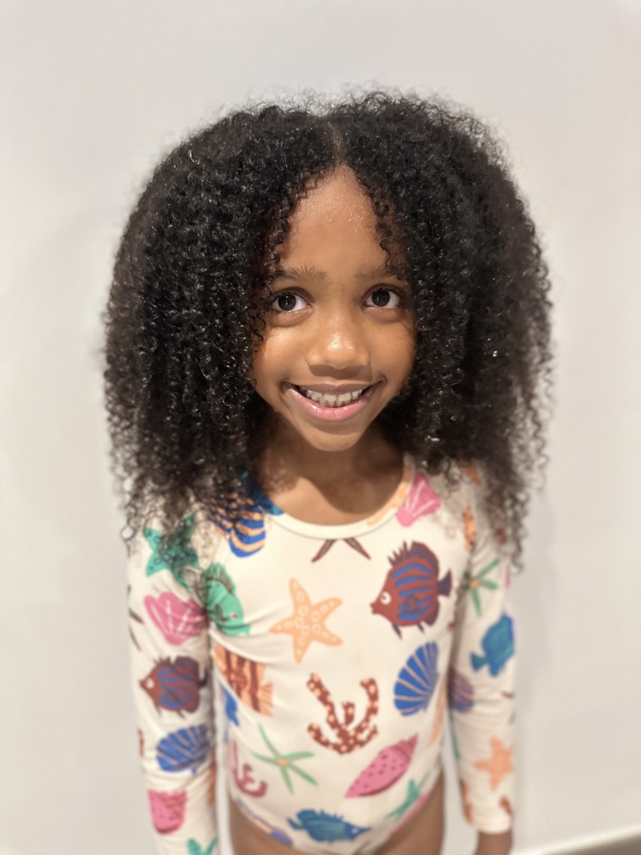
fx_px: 593
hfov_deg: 56.8
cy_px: 428
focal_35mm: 24
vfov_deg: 71.6
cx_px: 320
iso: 1000
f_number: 1.78
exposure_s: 1/33
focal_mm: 6.86
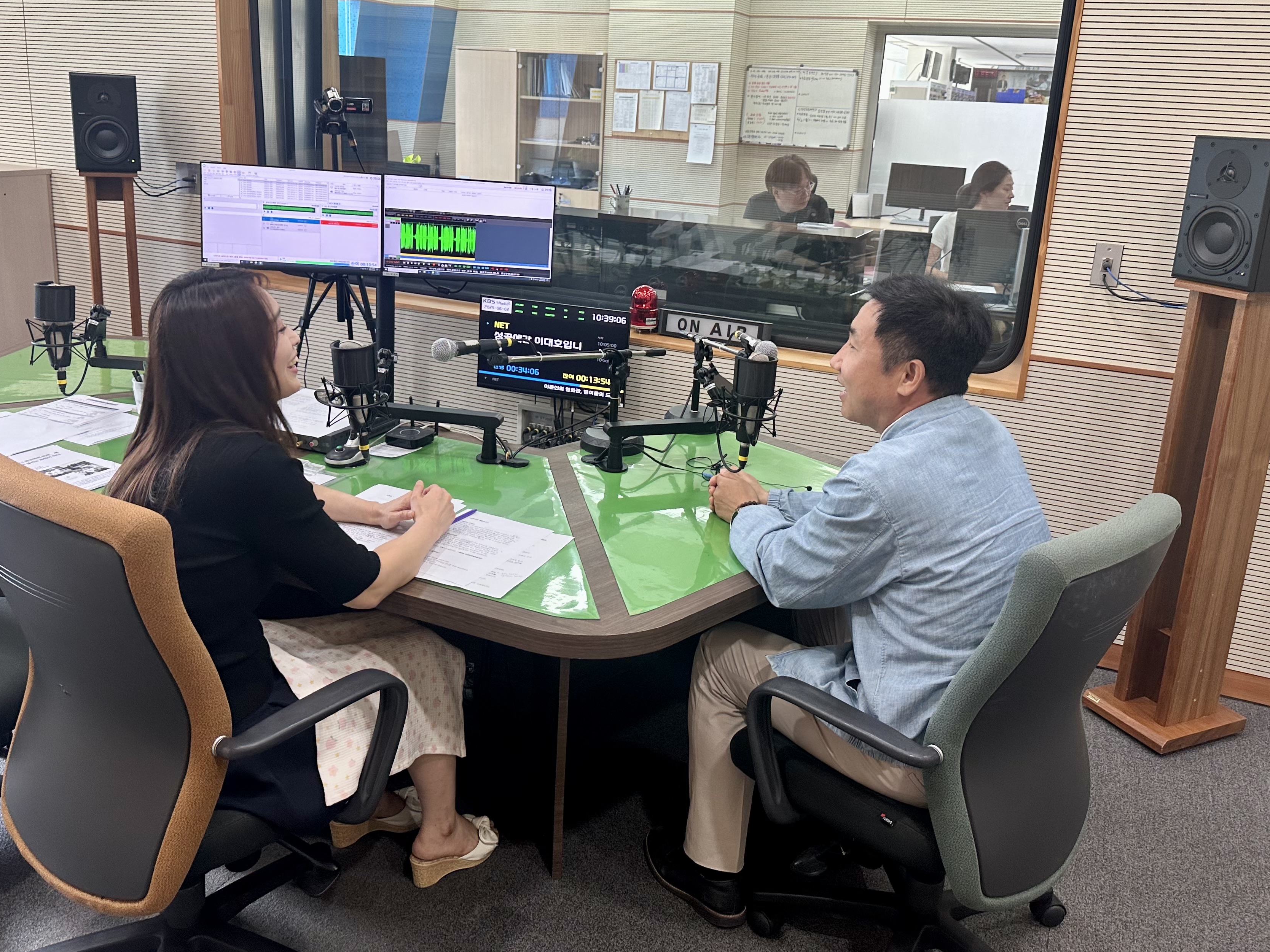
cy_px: 398
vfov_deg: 48.0
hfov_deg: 61.6
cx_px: 613
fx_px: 1064
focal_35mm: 29
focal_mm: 6.86
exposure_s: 1/60
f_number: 1.78
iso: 125
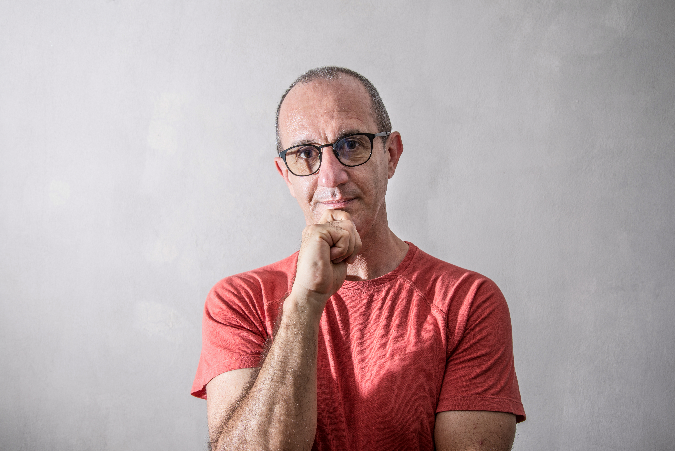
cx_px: 338
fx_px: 750
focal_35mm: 40
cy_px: 226
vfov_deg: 33.4
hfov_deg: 48.4
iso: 100
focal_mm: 40
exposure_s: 1/125
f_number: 10
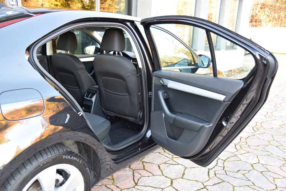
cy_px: 96
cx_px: 143
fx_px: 246
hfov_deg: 60.3
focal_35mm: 31
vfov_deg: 42.4
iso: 500
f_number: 4
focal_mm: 31
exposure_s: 1/30
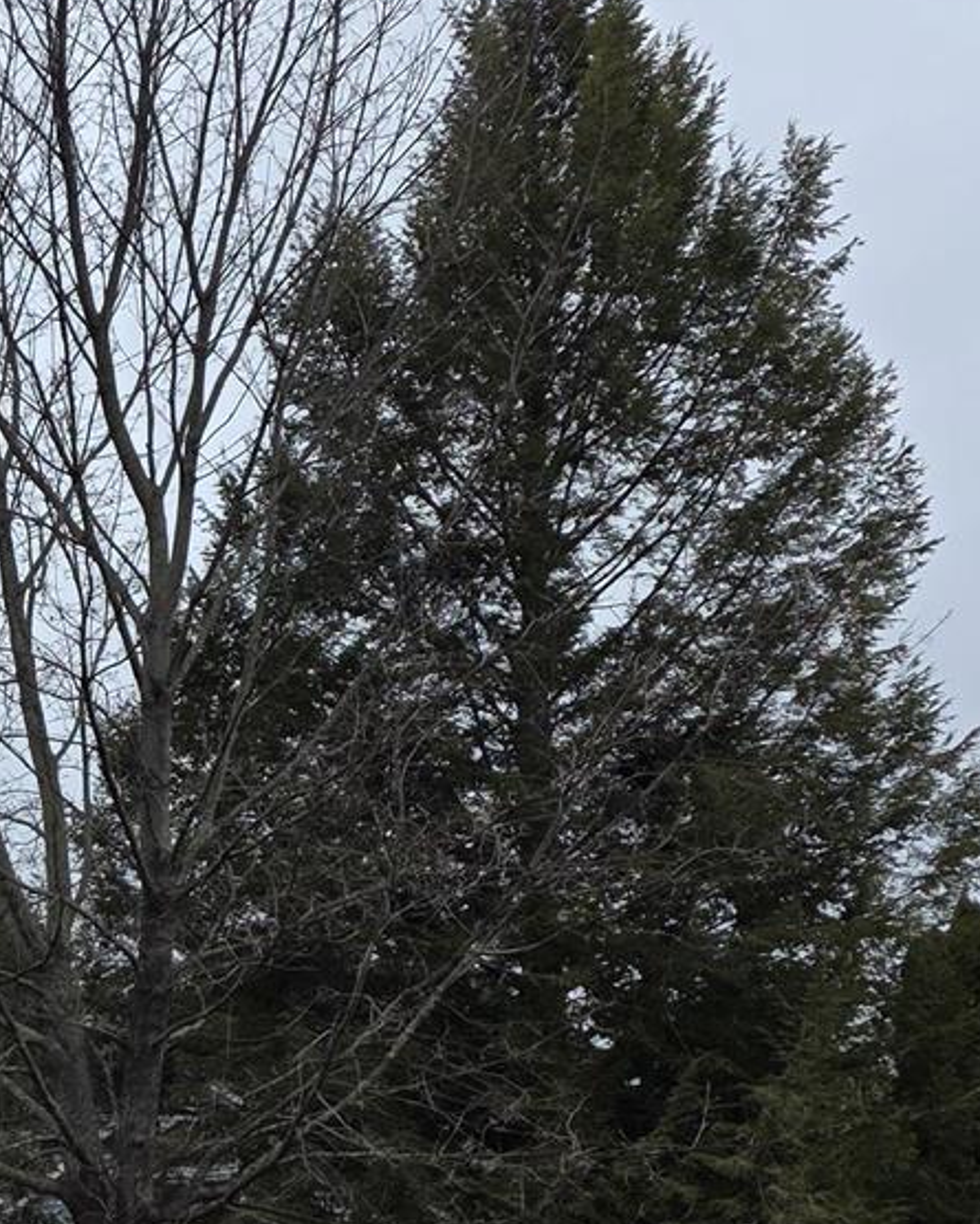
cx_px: -711
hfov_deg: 14.7
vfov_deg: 19.9
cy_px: 1270
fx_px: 3371
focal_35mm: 93
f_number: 1.7
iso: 25
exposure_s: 1/359
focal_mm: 6.3
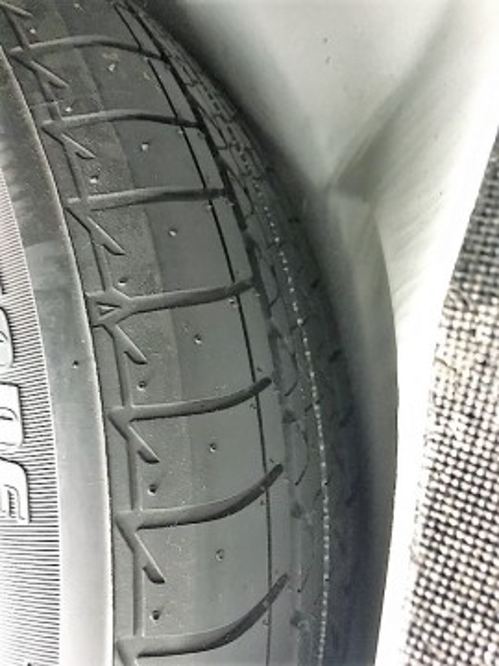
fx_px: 557
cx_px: 250
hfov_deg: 48.2
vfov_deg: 61.7
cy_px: 333
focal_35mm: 29
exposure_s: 1/24
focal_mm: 4.15
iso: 200
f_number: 2.2
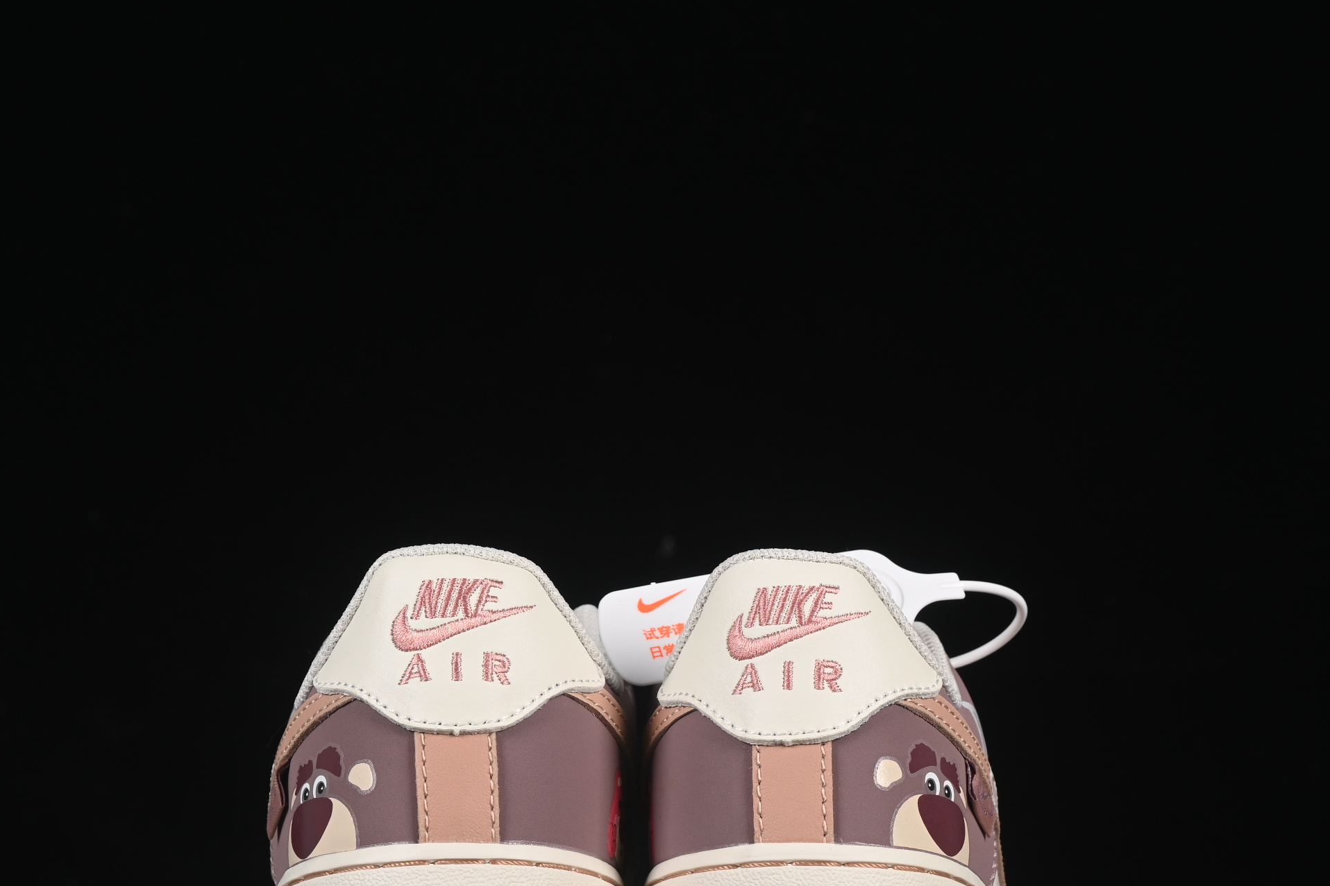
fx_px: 4026
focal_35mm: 109
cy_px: 636
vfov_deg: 12.5
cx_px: 627
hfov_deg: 18.8
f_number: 8
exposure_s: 1/80
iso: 160
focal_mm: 50
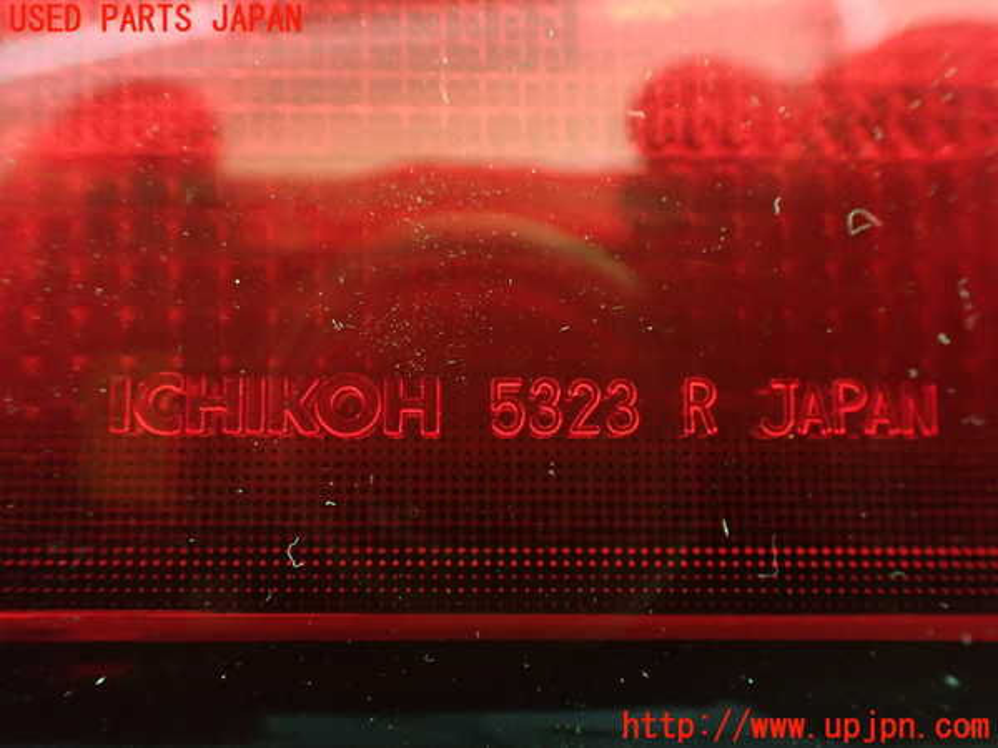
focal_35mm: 30
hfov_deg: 60.0
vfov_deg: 46.8
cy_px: 374
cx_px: 499
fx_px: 865
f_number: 2.3
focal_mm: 5.4
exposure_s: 1/30
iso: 1000
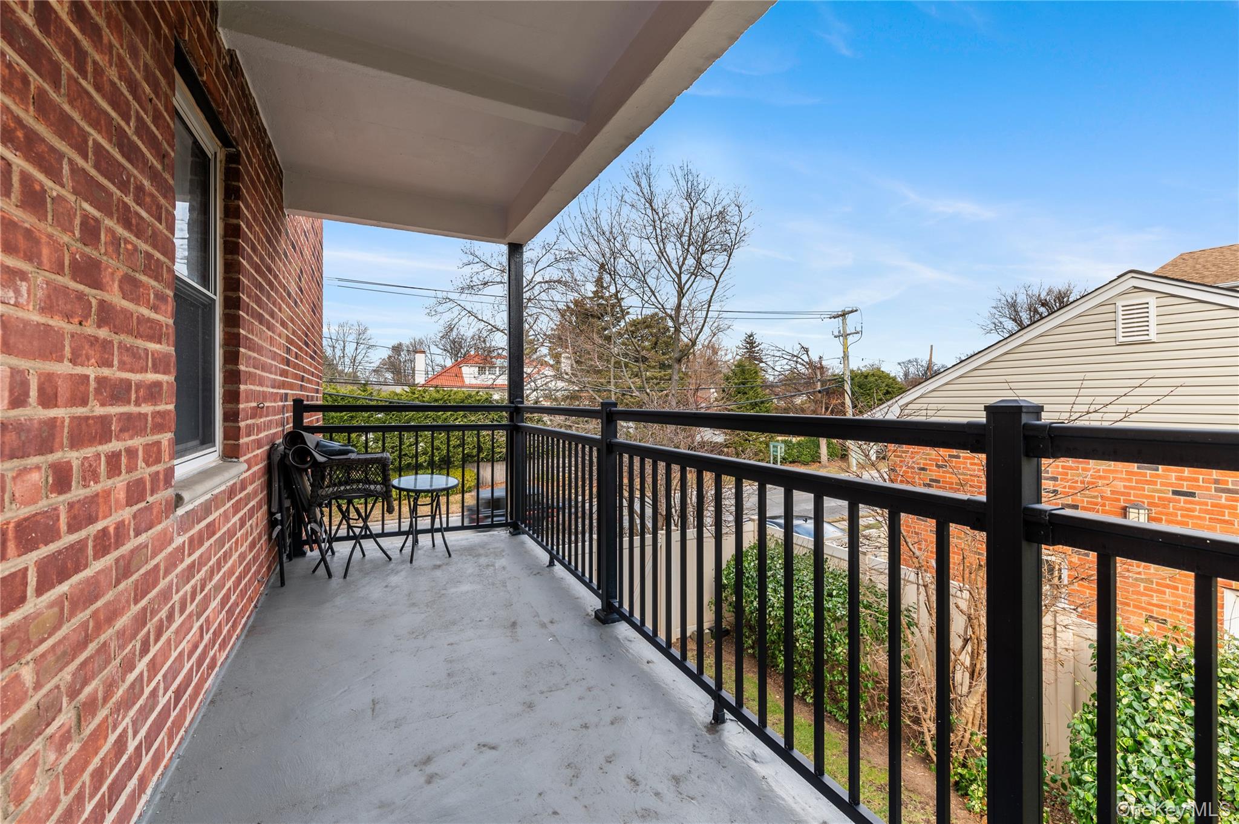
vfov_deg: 77.2
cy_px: 412
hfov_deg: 100.4
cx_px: 620
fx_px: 516
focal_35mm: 15
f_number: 8
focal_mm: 15
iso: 100
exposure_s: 1/25
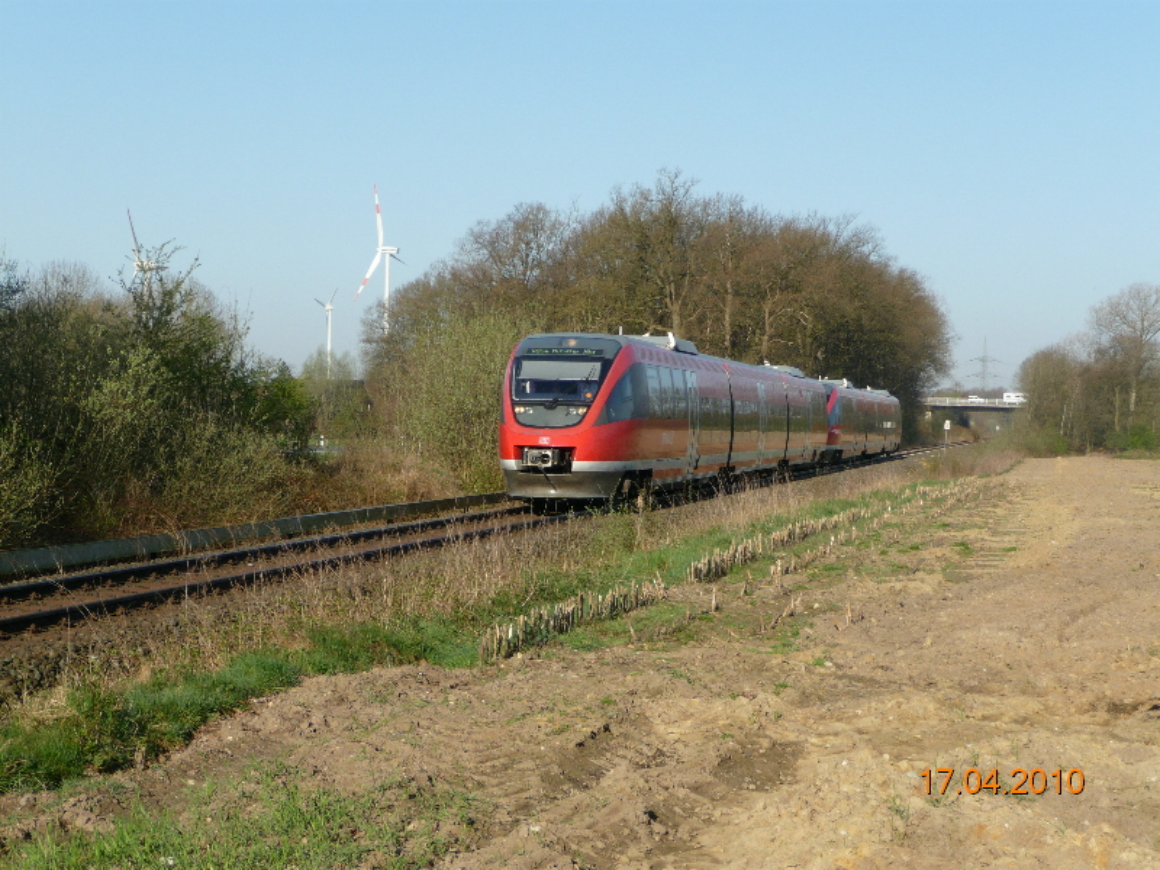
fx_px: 2078
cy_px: 435
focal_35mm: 62
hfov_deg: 31.2
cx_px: 580
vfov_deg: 23.7
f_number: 4.5
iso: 100
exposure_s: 1/500
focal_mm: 10.5
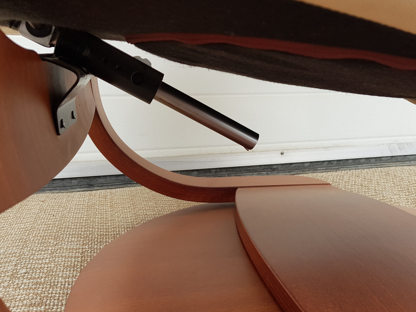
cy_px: 180
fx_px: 397
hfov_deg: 55.3
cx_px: 226
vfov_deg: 42.8
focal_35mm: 33
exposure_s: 1/204
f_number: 1.7
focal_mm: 4.2
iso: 40
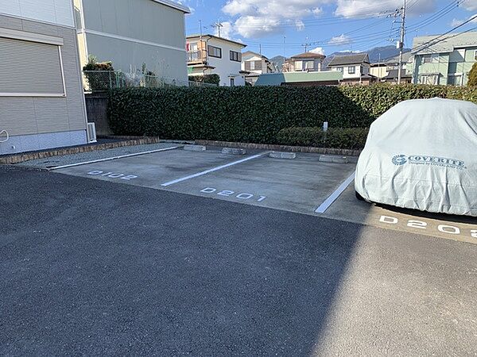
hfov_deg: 67.3
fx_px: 358
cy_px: 178
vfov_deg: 53.1
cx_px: 238
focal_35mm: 26
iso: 25
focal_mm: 4.25
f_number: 1.8
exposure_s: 1/656
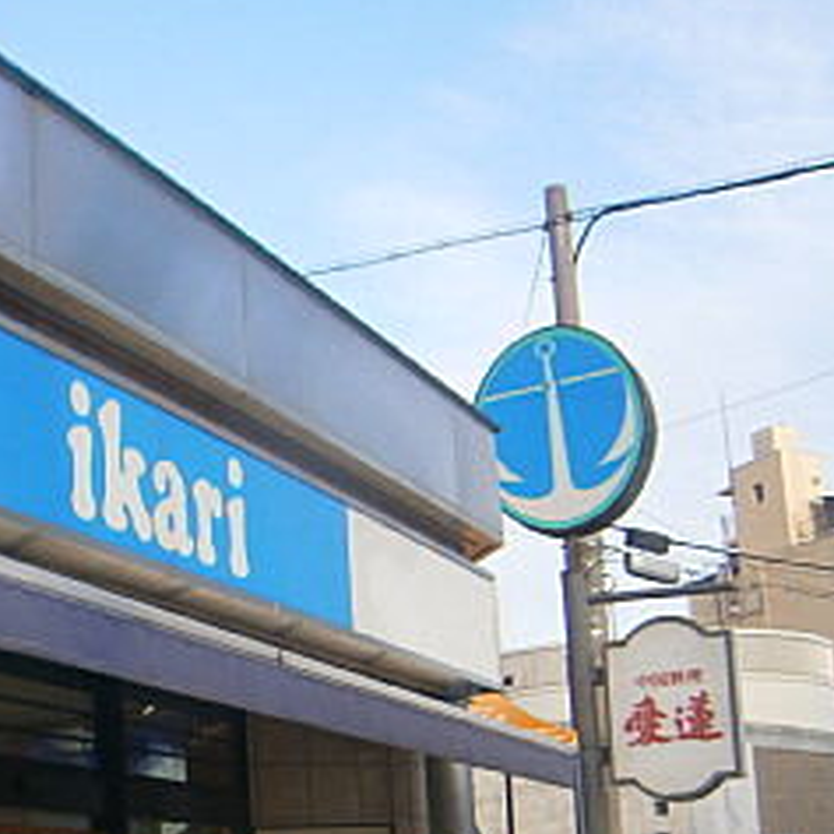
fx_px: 2344
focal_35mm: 86
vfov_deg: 19.7
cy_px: 771
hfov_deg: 18.9
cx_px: -204
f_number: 3.1
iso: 80
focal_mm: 6.4
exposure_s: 1/320
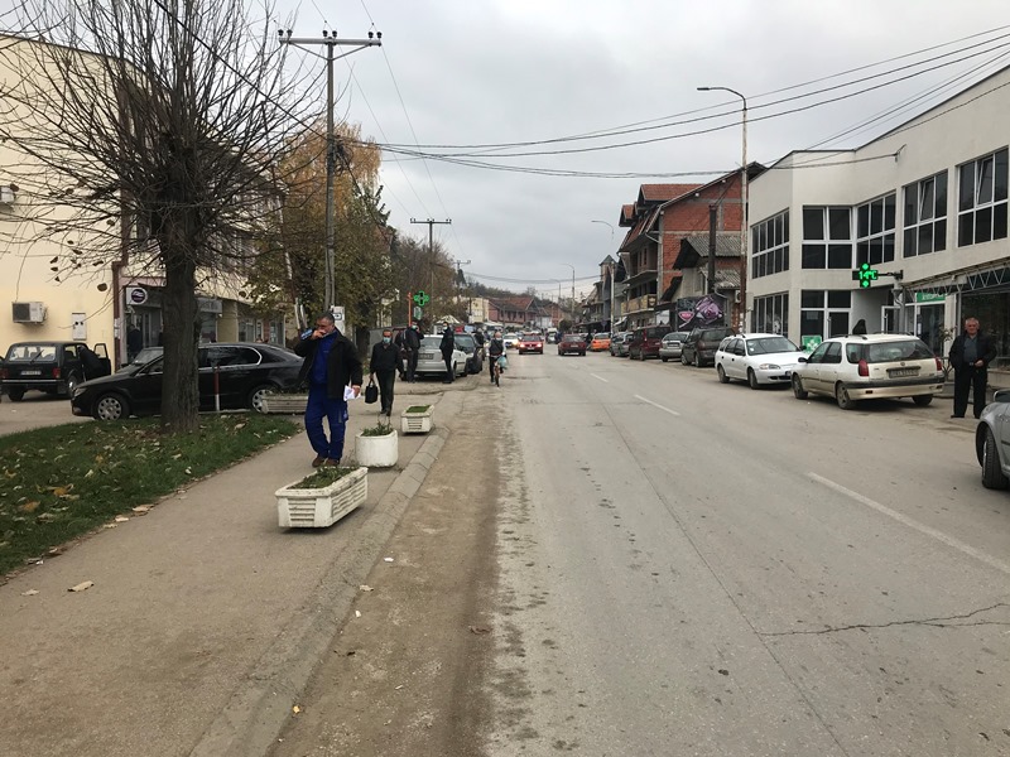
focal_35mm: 28
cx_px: 505
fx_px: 817
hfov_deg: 63.4
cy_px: 378
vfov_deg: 49.7
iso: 20
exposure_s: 1/532
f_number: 1.8
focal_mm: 3.99
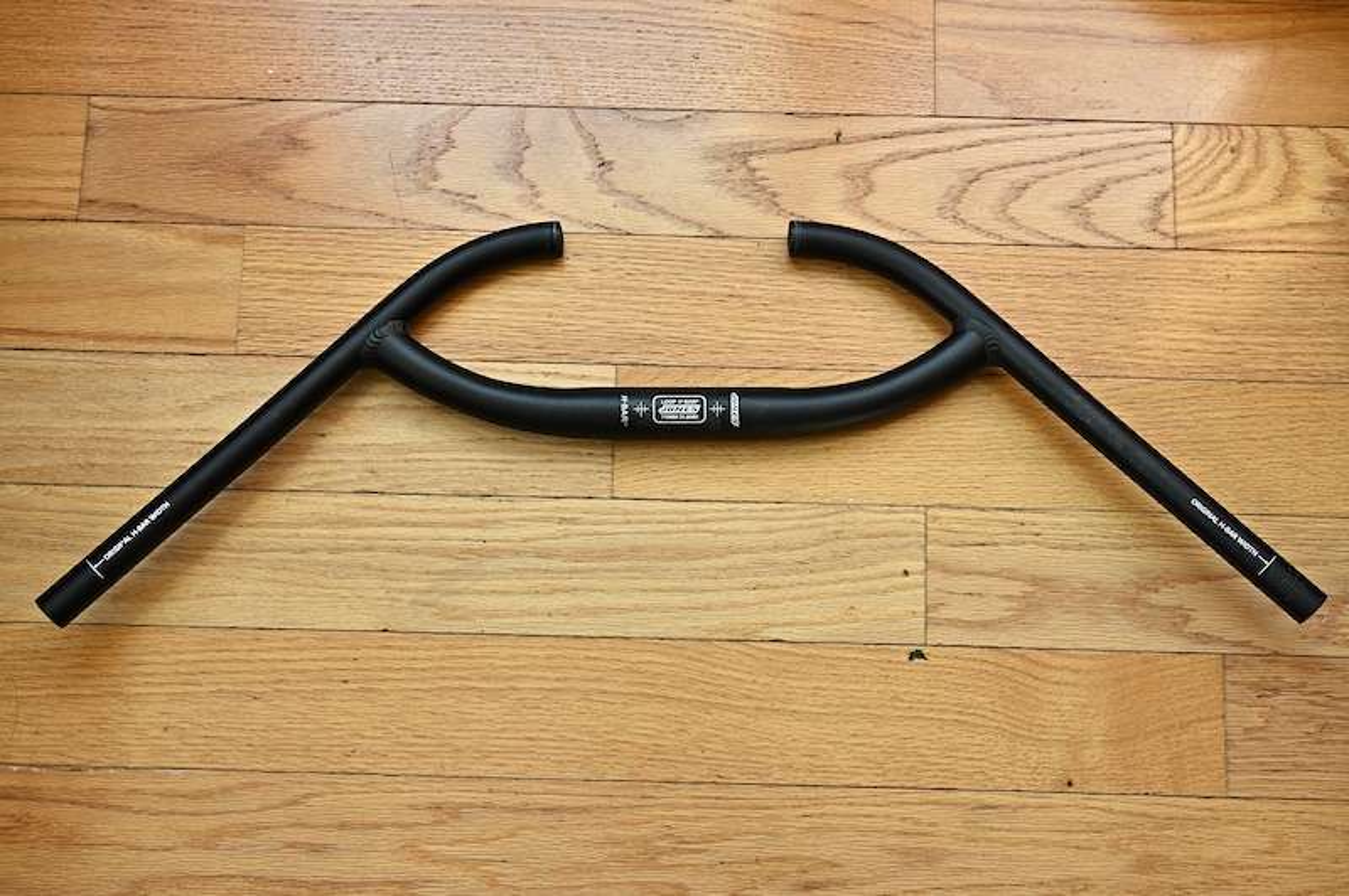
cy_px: 448
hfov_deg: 48.5
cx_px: 674
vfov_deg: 33.3
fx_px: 1498
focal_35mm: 40
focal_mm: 40
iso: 100
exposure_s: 1/30
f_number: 4
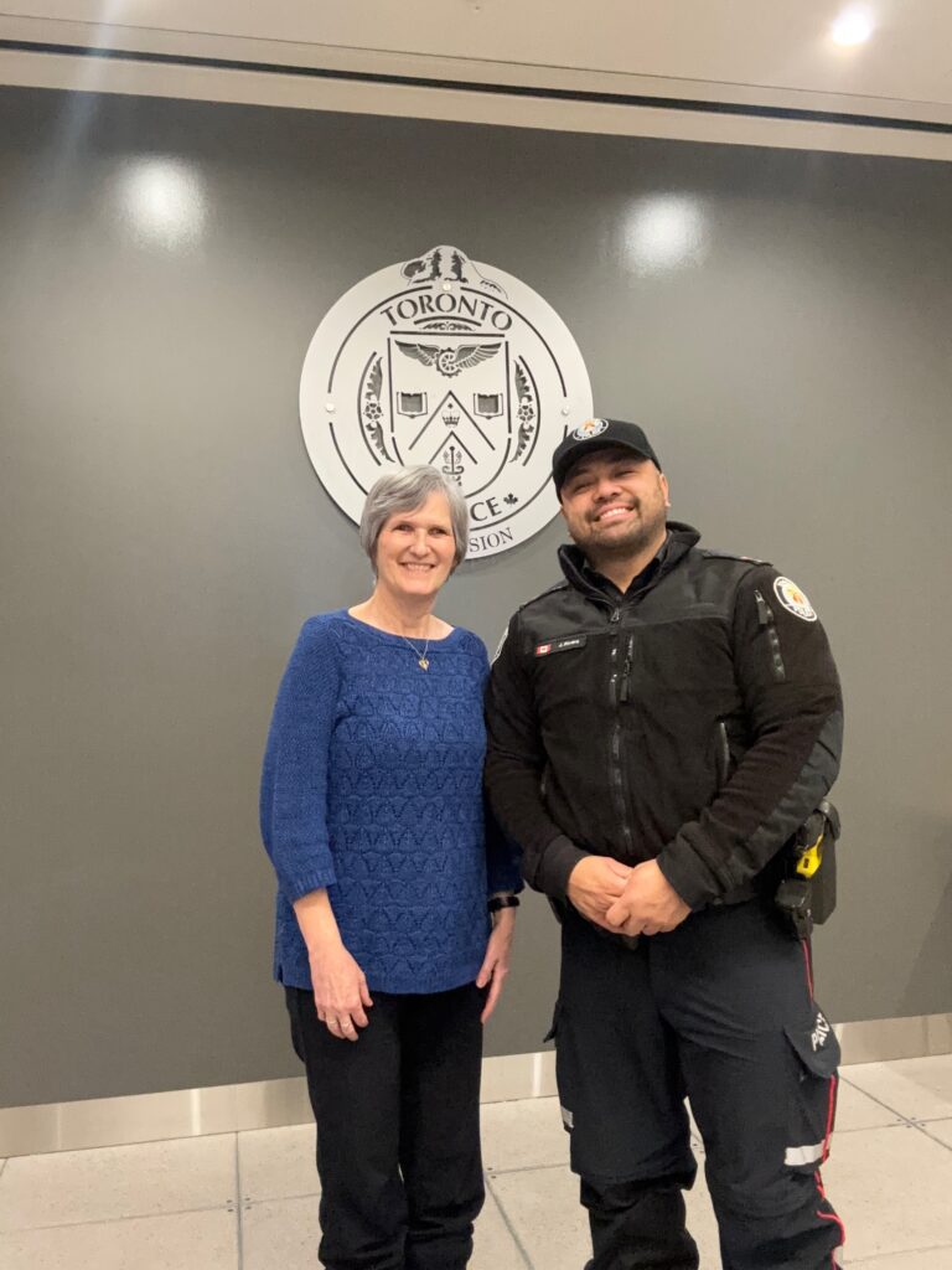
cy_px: 635
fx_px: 1100
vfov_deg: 60.0
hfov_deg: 46.8
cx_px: 476
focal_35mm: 30
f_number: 1.9
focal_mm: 2.69
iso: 250
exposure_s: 1/60
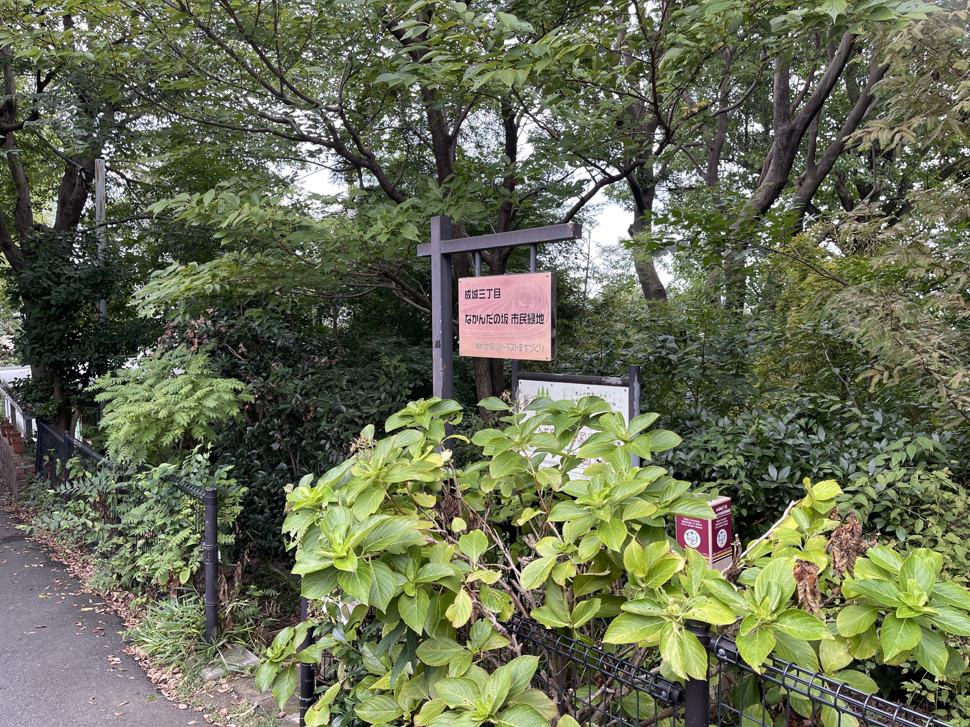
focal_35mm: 25
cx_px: 485
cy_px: 364
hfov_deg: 69.4
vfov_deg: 54.9
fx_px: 701
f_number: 1.6
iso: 32
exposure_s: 1/178
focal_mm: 5.1
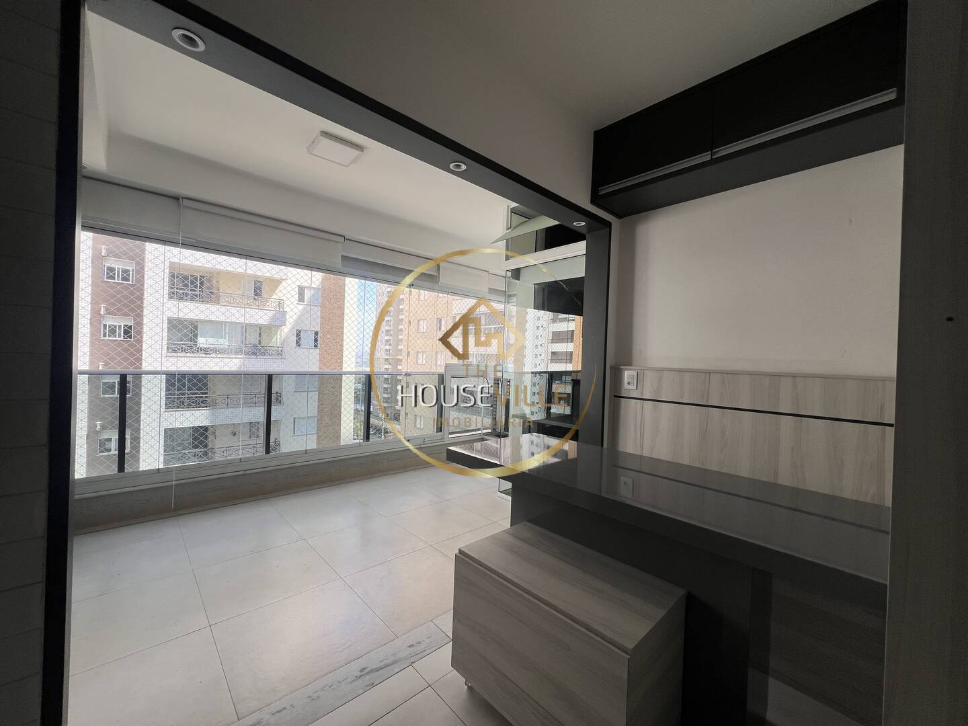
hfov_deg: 106.2
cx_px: 484
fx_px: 364
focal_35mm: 13
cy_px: 363
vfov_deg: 89.9
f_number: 1.8
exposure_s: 1/218
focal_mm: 1.57
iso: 32
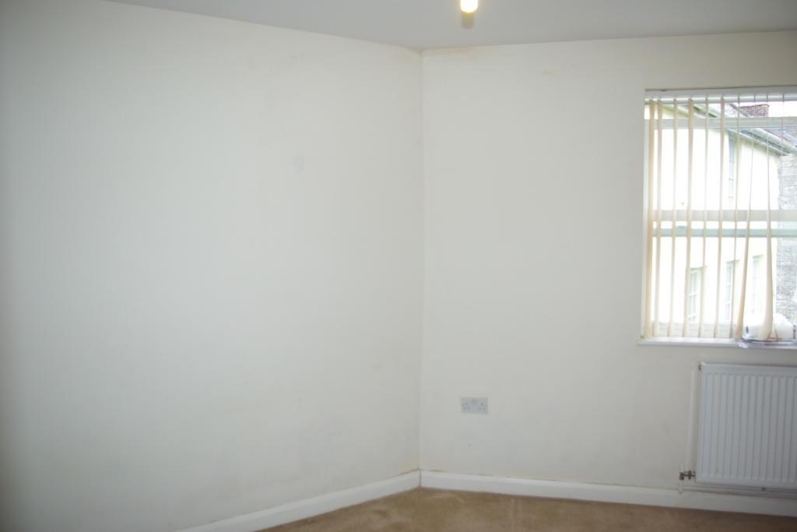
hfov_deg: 67.4
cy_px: 266
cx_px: 398
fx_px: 598
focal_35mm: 27
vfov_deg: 47.9
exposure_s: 1/30
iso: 200
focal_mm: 18
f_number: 4
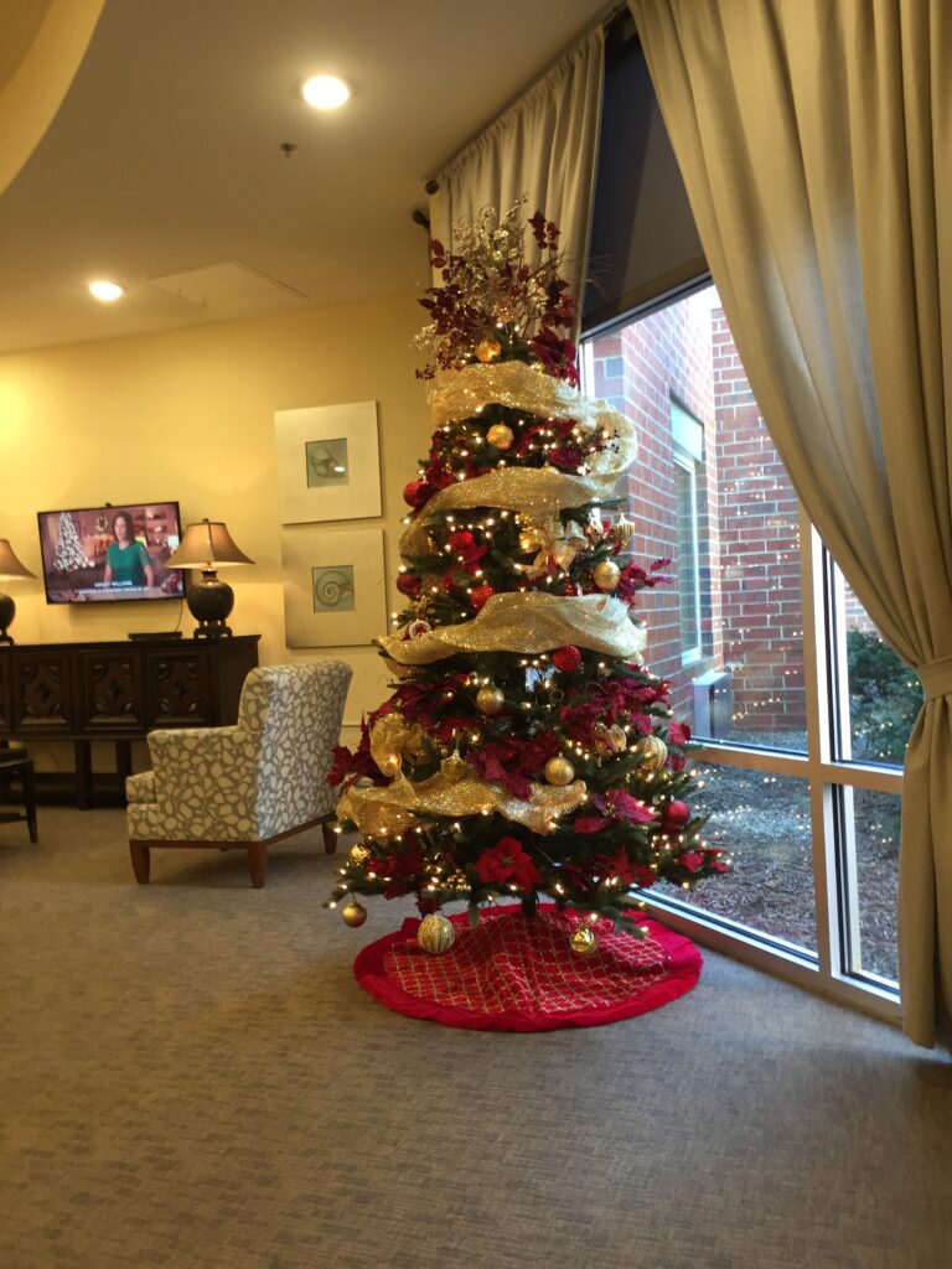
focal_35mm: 29
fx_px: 1063
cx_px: 476
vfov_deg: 61.7
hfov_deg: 48.2
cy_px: 634
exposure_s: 1/30
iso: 80
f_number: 2.2
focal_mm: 4.15
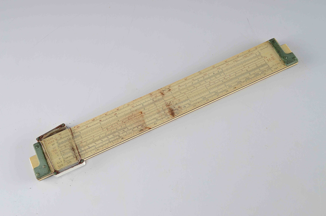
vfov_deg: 26.4
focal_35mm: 51
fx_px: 461
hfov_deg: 39.0
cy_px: 108
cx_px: 163
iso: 100
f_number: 10
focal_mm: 34
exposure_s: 1/60
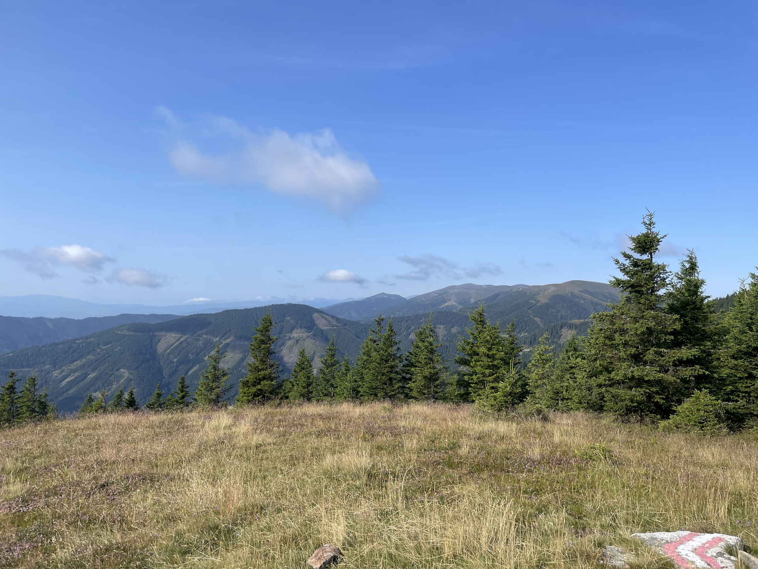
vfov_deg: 53.1
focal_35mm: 26
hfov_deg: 67.3
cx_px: 379
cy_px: 284
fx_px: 569
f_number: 1.6
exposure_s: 1/3401
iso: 32
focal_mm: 4.2
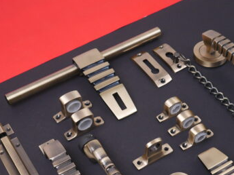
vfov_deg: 23.9
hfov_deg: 31.6
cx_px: 144
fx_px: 412
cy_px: 124
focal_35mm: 61
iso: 1000
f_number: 7.1
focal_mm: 21
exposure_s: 1/30
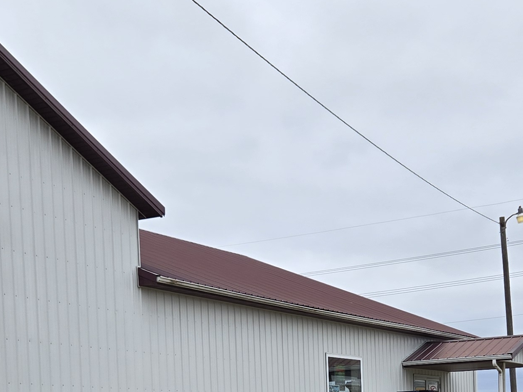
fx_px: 1118
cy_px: 498
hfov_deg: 26.3
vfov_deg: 18.6
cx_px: 279
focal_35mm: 74
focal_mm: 5.4
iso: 25
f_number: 1.8
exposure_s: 1/1000
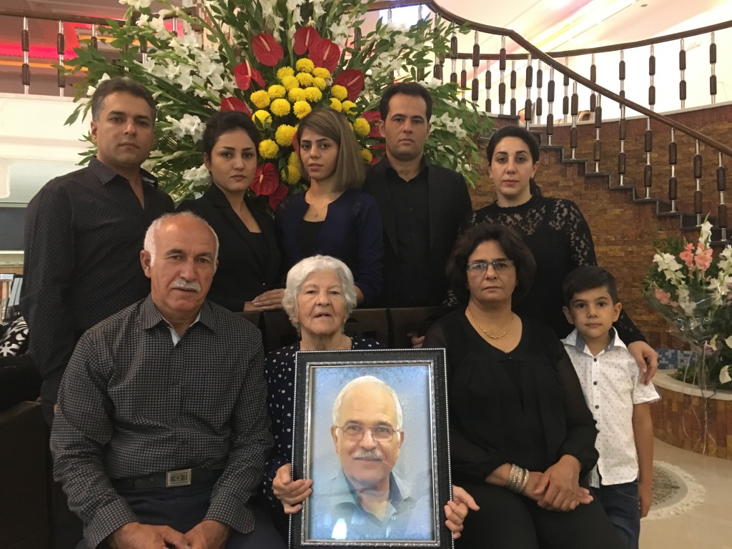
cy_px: 274
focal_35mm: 29
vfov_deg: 48.2
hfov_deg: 61.7
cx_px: 366
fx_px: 613
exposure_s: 1/17
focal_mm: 4.15
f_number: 2.2
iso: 500
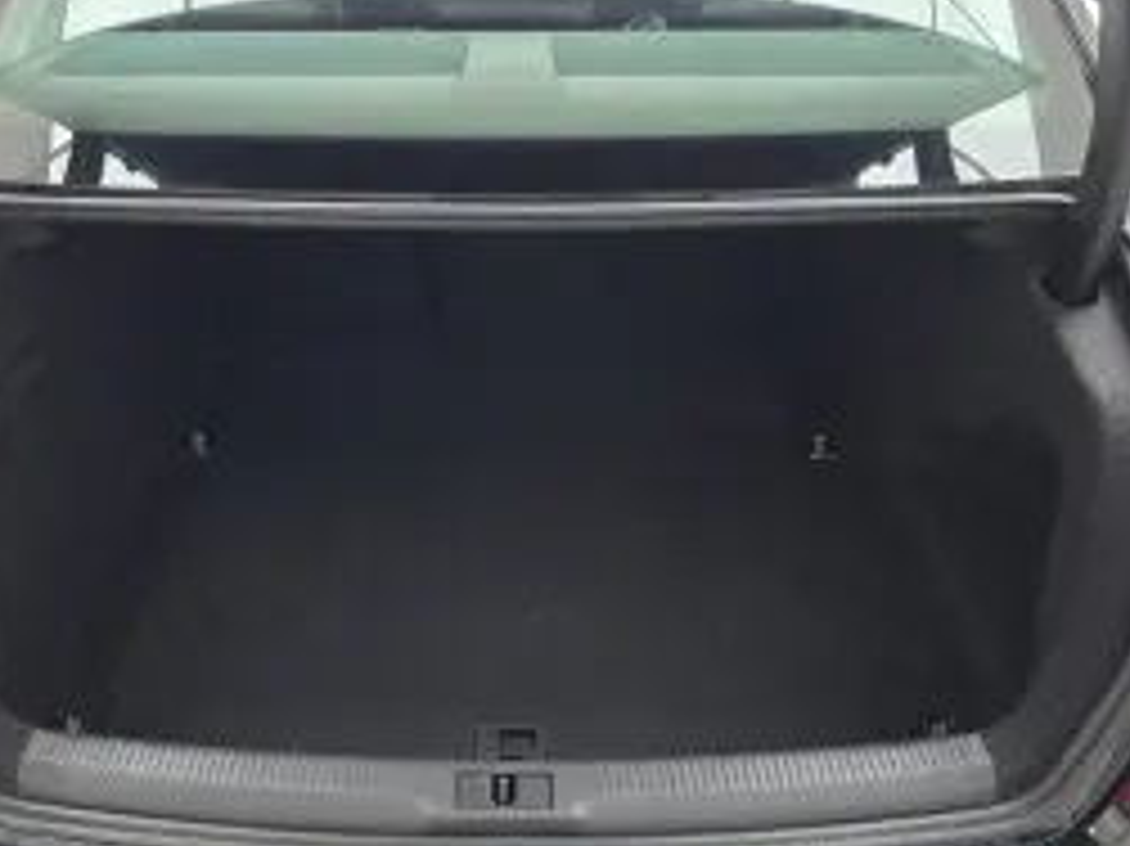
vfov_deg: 42.5
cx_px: 504
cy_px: 544
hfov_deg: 55.3
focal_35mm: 33
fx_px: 1077
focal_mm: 6.25
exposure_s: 1/100
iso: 250
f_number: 1.7
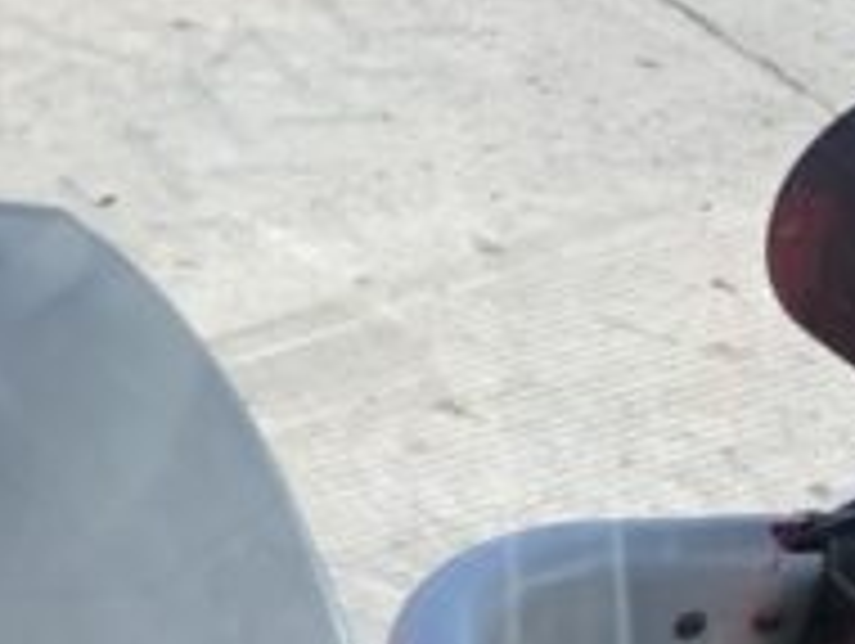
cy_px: 680
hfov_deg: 10.6
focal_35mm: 156
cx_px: -1274
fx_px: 3858
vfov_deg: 9.5
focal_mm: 3
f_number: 1.8
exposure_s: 1/415
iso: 16
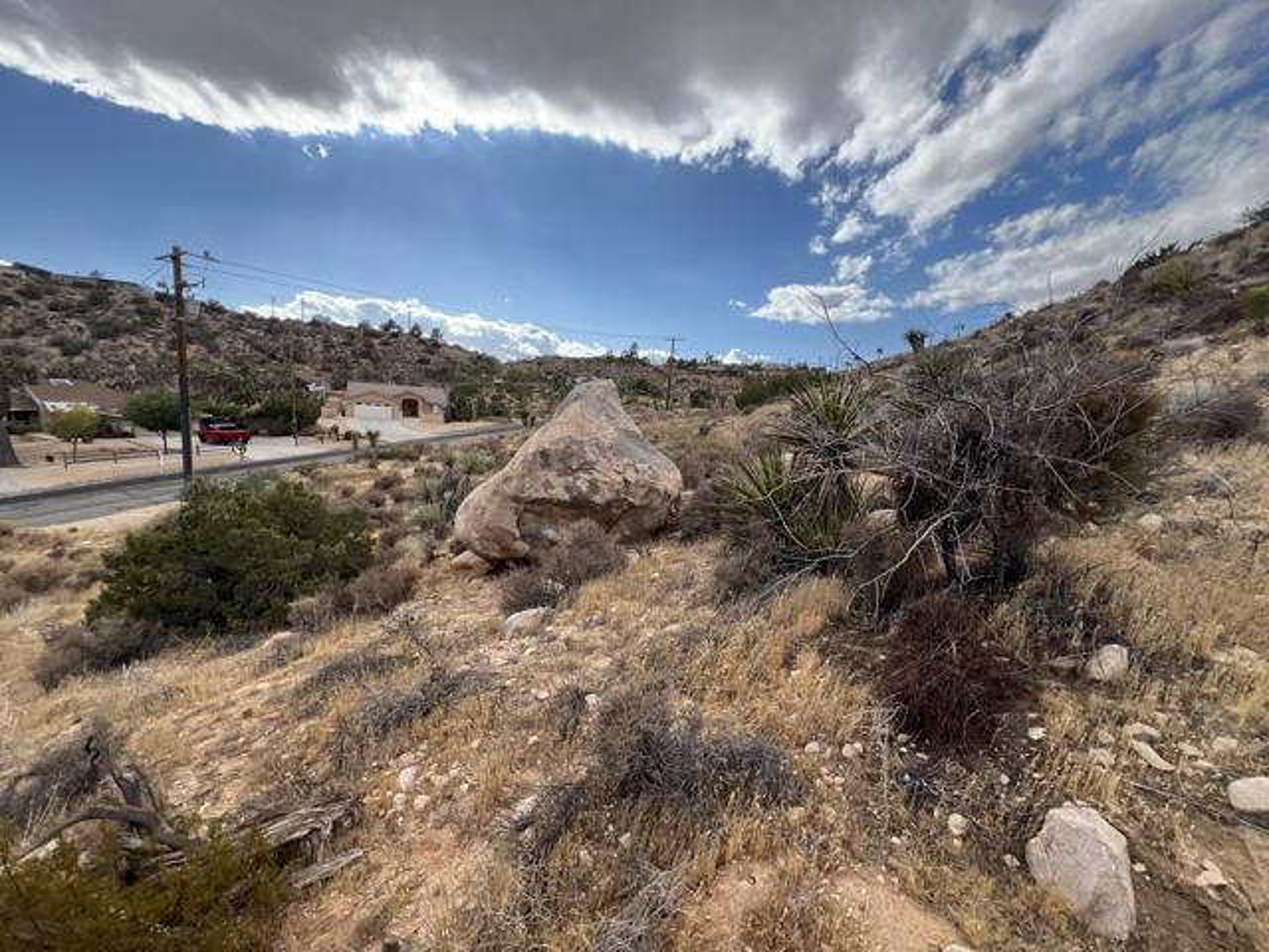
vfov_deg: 89.9
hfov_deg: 106.2
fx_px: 477
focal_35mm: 13
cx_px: 634
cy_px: 476
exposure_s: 1/1143
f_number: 1.8
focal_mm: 1.57
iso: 32
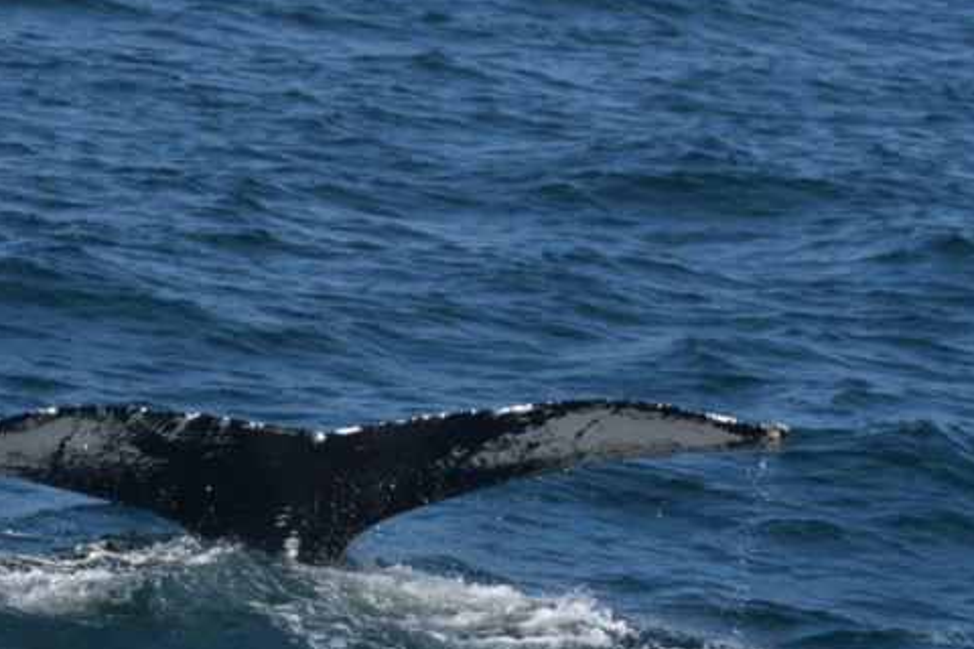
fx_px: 7768
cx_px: 274
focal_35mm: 287
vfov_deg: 4.8
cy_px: 452
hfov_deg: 7.2
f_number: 5.6
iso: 200
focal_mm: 85
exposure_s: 1/1600
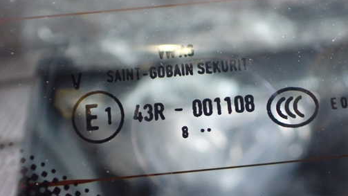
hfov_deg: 51.3
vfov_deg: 30.4
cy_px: 87
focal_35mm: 39
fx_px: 360
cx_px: 207
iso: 1000
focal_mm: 5.4
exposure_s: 1/30
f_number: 2.3
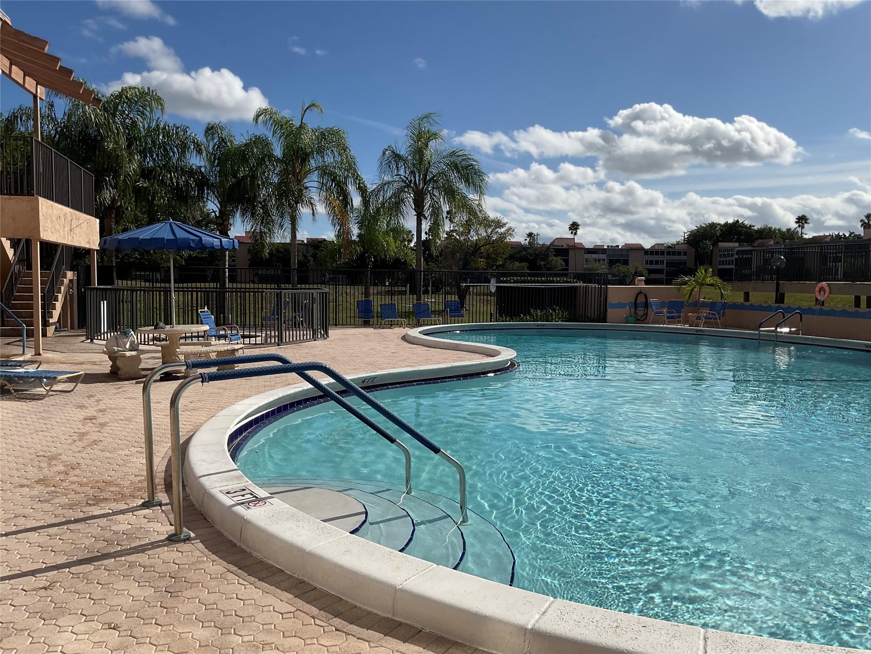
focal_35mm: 29
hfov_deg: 61.7
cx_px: 436
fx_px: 730
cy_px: 327
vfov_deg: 48.2
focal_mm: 3
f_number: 1.8
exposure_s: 1/5814
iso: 16
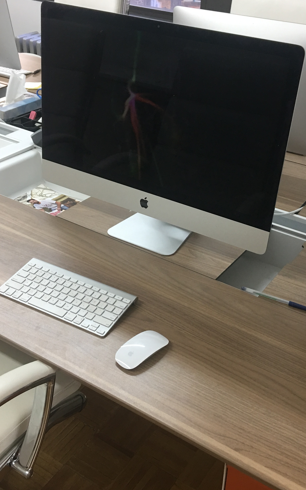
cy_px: 242
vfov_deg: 47.2
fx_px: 560
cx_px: 183
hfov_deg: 30.5
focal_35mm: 42
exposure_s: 1/15
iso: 50
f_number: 2.2
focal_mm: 4.15
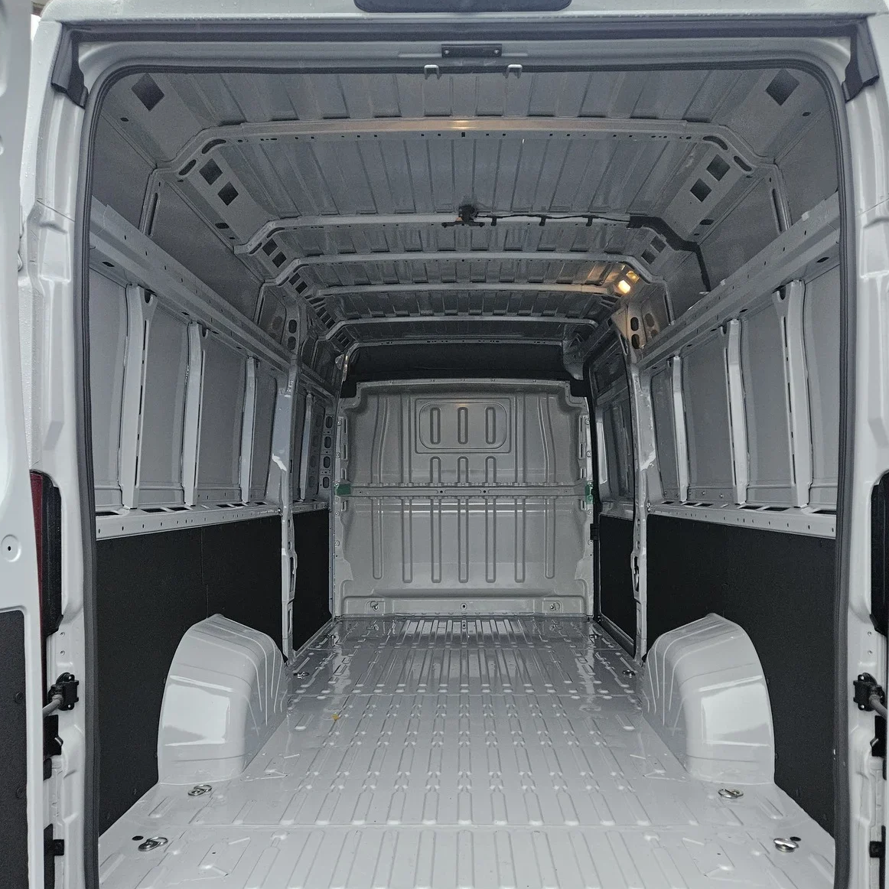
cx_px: 453
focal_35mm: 28
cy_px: 511
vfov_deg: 57.1
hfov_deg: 57.3
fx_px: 814
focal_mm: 5.4
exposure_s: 1/200
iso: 640
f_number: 1.8
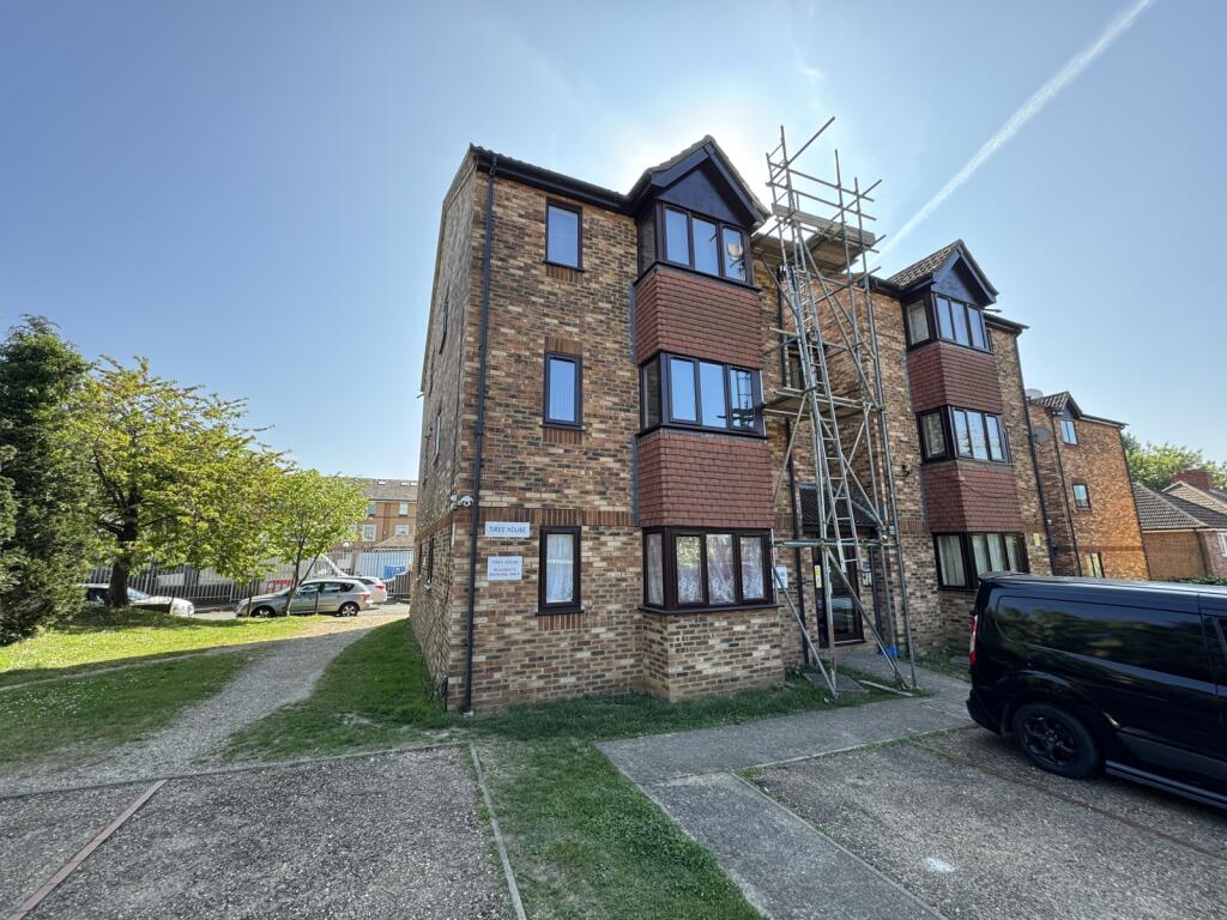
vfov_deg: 85.7
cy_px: 460
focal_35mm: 14
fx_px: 496
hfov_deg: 102.1
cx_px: 614
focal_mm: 2.22
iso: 40
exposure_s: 1/284
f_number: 2.2
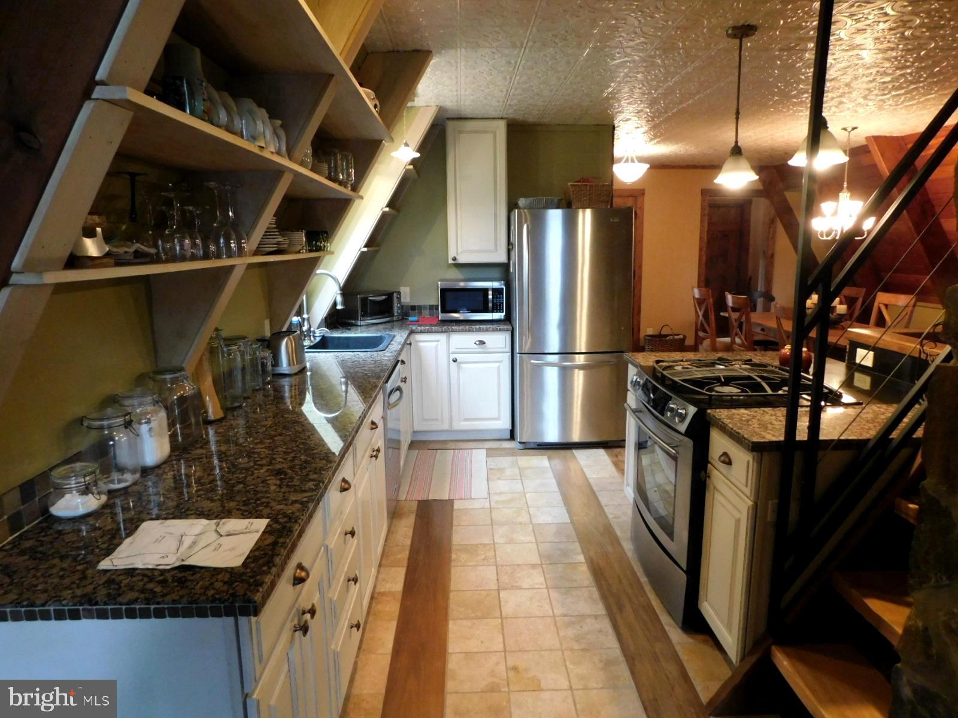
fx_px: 637
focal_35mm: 23
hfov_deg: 73.9
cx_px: 479
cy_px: 359
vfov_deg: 58.9
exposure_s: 1/30
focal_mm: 4
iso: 320
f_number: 3
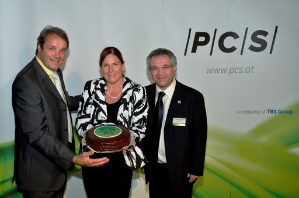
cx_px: 150
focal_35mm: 42
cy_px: 99
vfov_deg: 31.8
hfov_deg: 46.5
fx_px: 348
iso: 200
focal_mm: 28
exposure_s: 1/60
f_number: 2.8
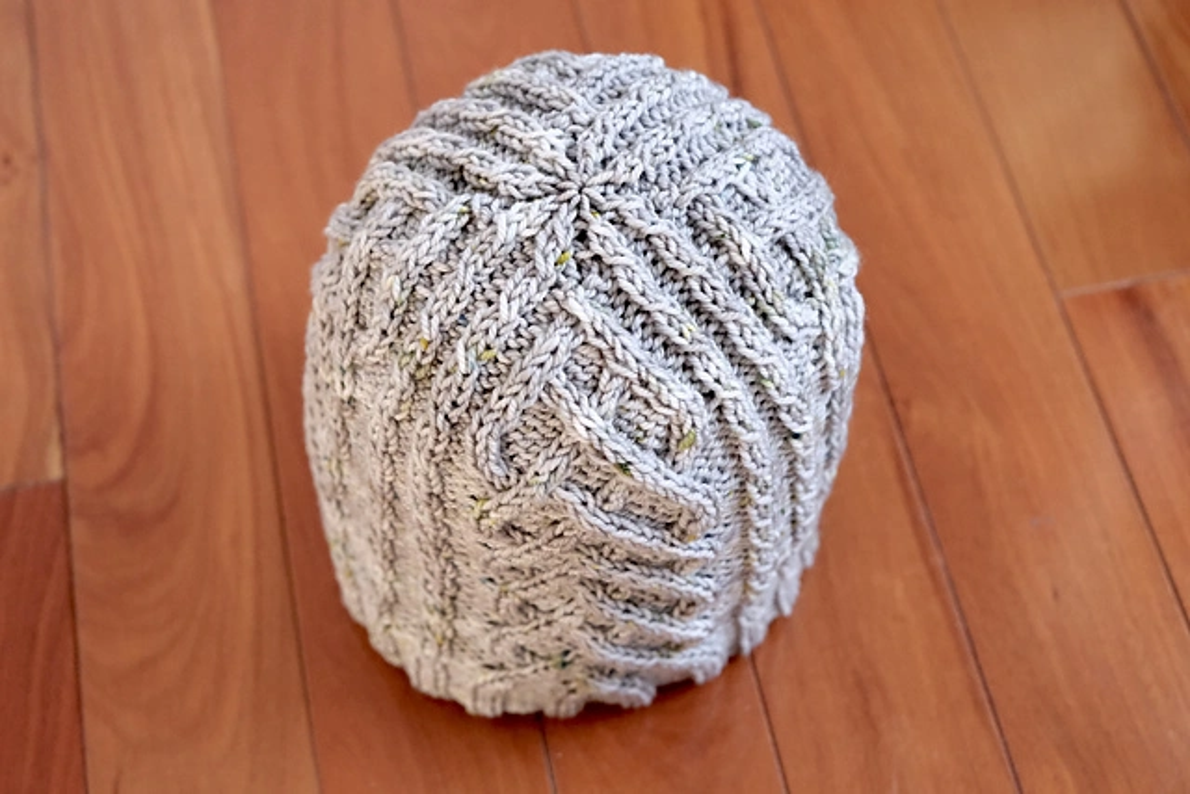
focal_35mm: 51
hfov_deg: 38.9
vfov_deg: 26.5
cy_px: 397
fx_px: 1686
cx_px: 595
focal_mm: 34.2
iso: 6400
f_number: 4
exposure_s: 1/85
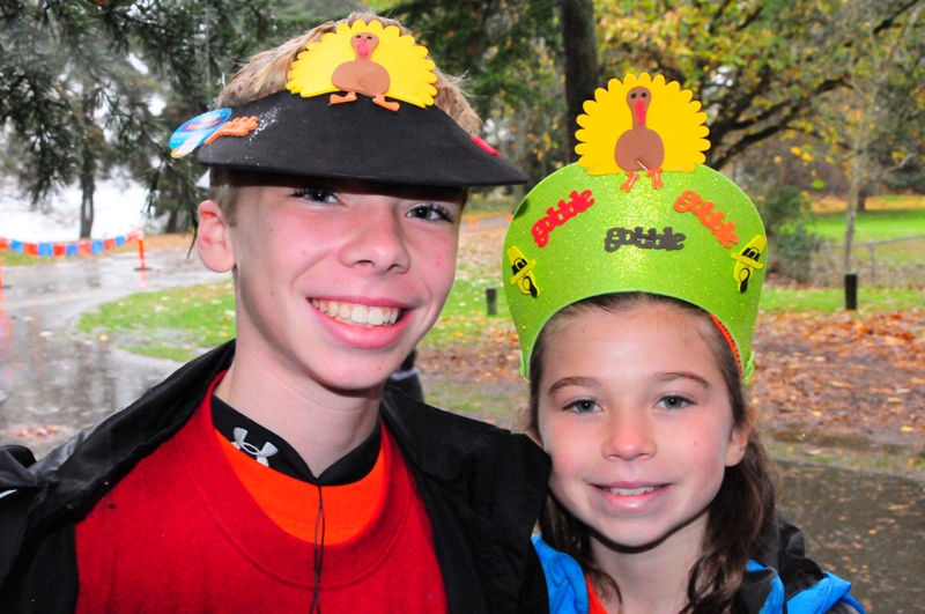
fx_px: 1232
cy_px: 307
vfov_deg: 28.0
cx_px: 462
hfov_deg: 41.2
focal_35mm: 48
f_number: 13
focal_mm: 32
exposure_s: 1/40
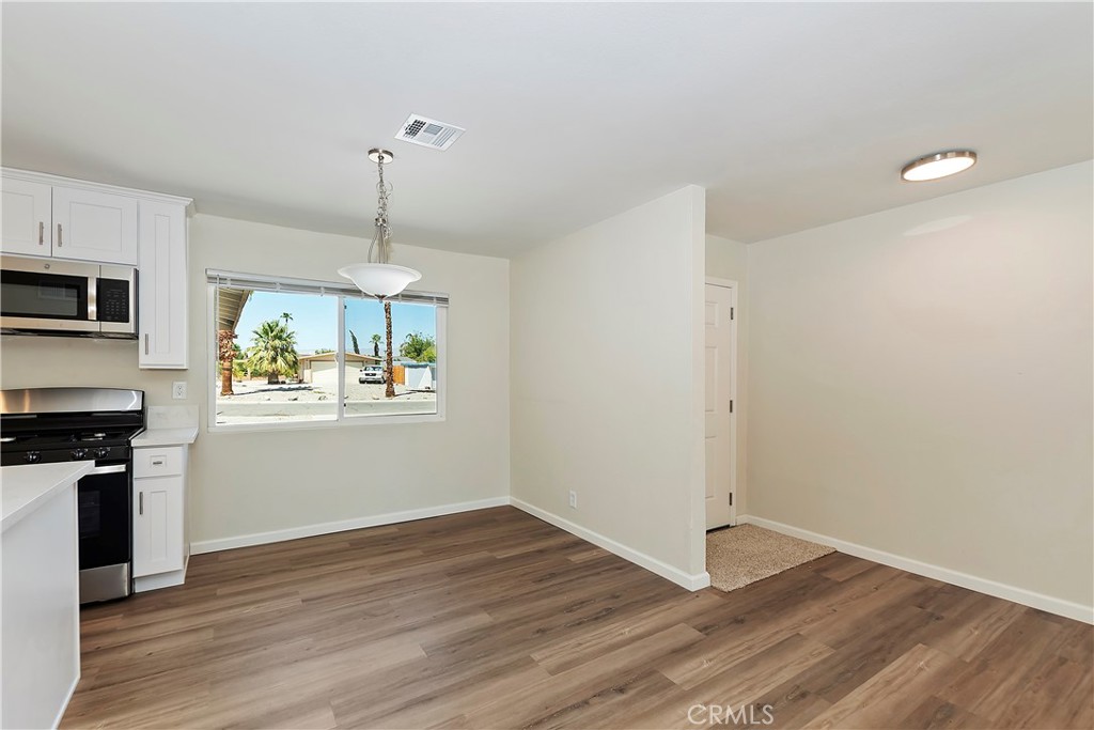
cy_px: 365
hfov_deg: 100.4
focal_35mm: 15
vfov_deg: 77.3
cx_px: 547
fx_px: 456
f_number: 8
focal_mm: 10
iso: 140
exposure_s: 1/30
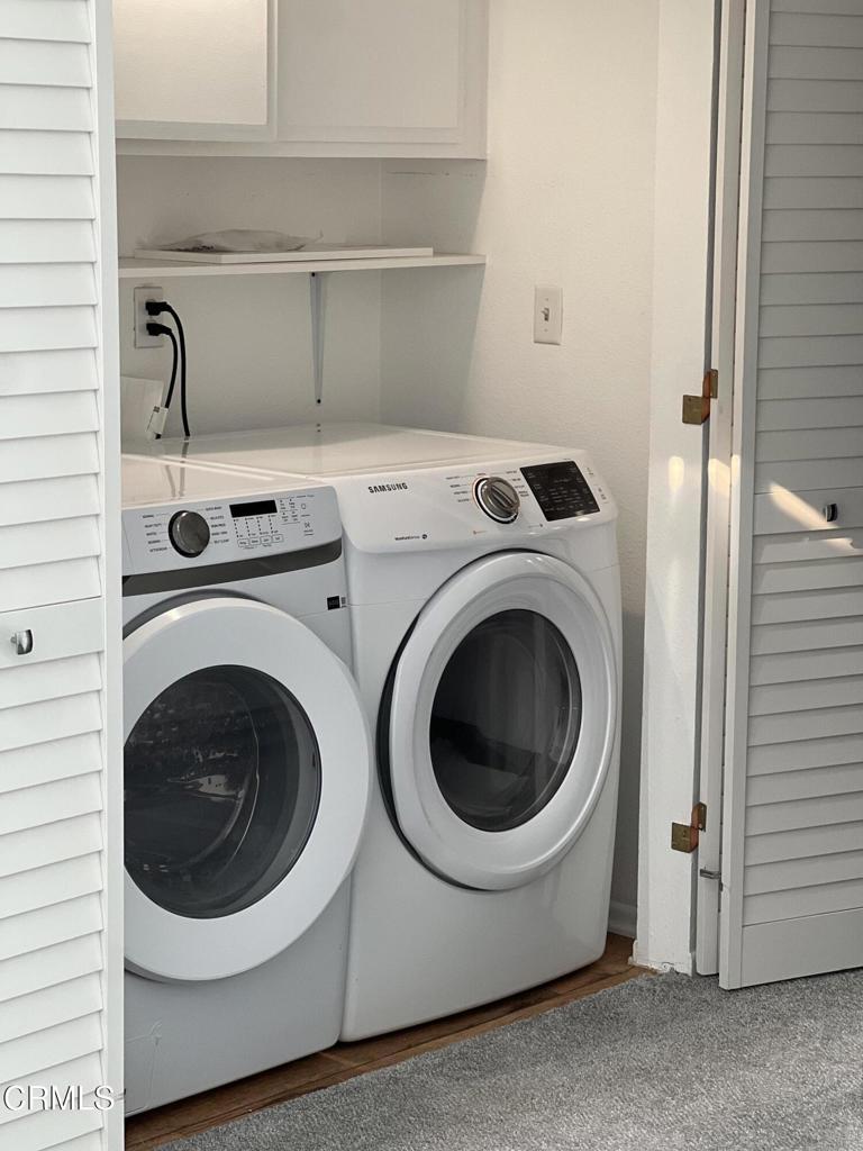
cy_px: 576
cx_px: 432
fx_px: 2560
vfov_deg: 25.3
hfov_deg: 19.1
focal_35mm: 77
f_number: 2.8
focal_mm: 9
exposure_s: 1/60
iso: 125
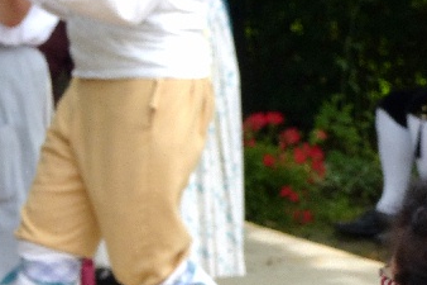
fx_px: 3473
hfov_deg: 7.0
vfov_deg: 4.7
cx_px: -106
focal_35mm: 293
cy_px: 67
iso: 100
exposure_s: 1/320
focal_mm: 19.2
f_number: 4
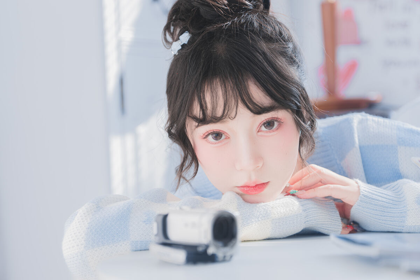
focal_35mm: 96
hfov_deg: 21.2
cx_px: 210
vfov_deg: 14.3
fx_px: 1120
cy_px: 140
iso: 100
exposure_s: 1/100
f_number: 2
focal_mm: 64
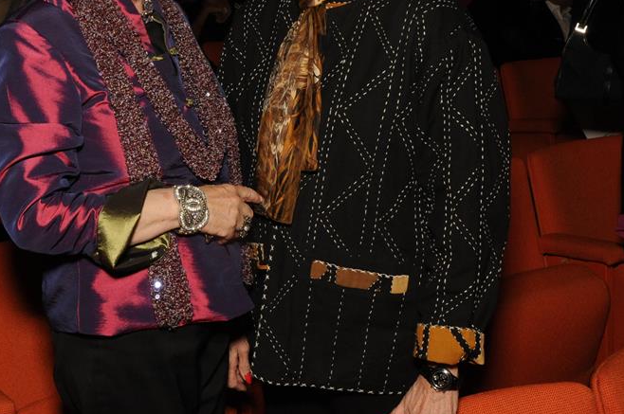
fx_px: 1004
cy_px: 106
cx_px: 226
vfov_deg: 23.1
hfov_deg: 34.3
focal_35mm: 58
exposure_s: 1/125
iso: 1000
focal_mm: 22
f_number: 11
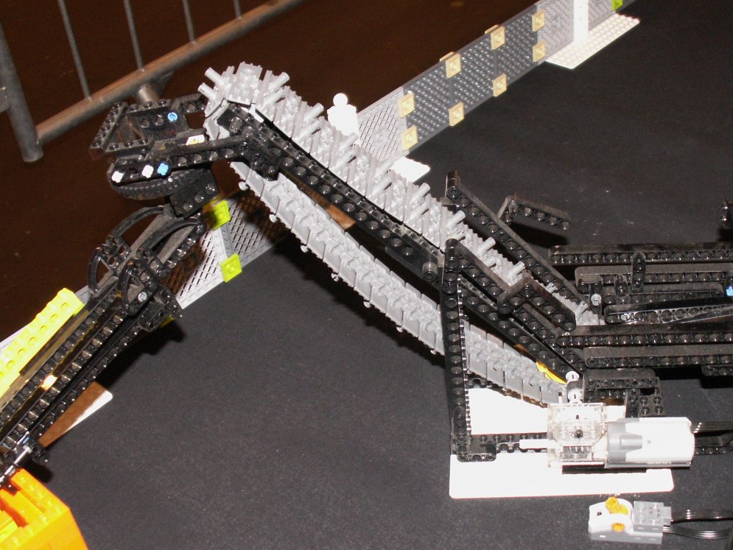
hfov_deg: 39.6
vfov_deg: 30.3
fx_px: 1017
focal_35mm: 48
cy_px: 252
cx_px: 418
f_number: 2.8
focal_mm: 5.86
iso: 160
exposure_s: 1/60
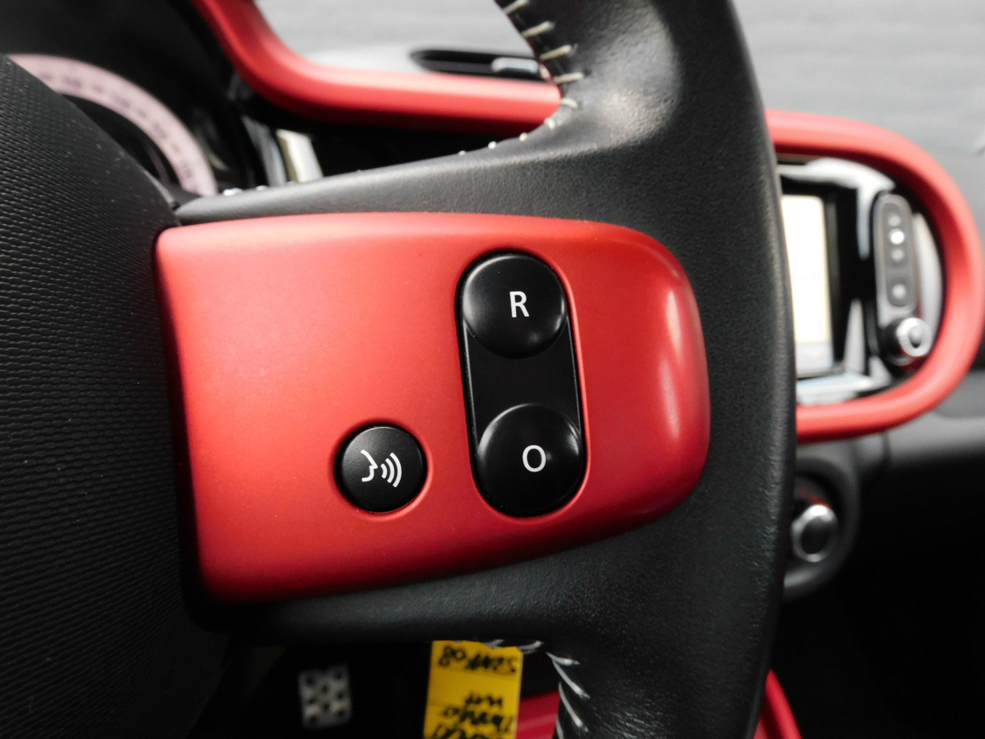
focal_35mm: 24
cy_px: 370
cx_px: 492
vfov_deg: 56.8
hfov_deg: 71.6
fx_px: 683
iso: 320
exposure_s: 1/30
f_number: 3.3
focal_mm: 4.3
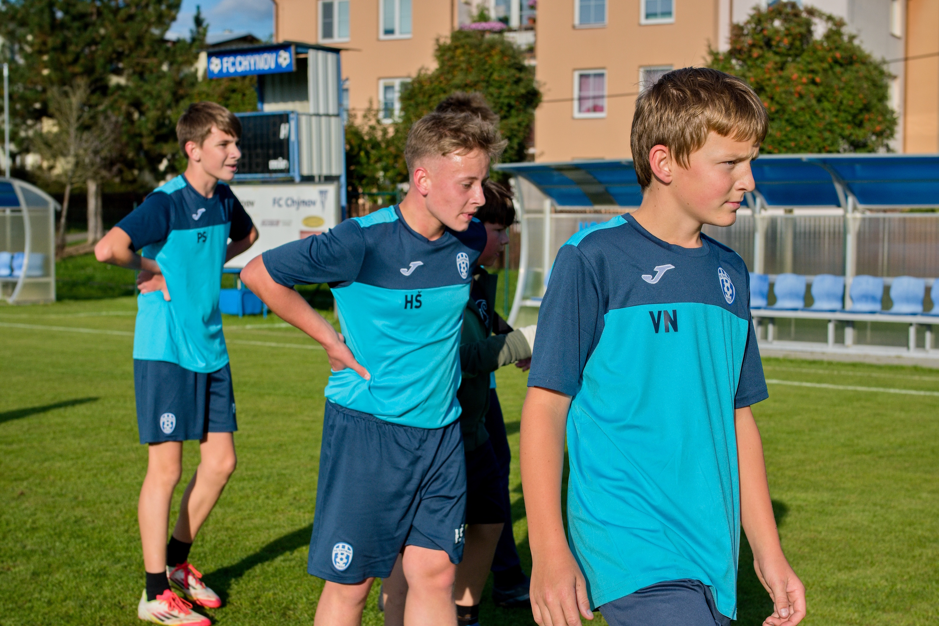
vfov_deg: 22.6
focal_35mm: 60
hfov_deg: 33.4
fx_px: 1565
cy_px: 313
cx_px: 470
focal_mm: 40
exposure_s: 1/4000
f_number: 5.6
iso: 640
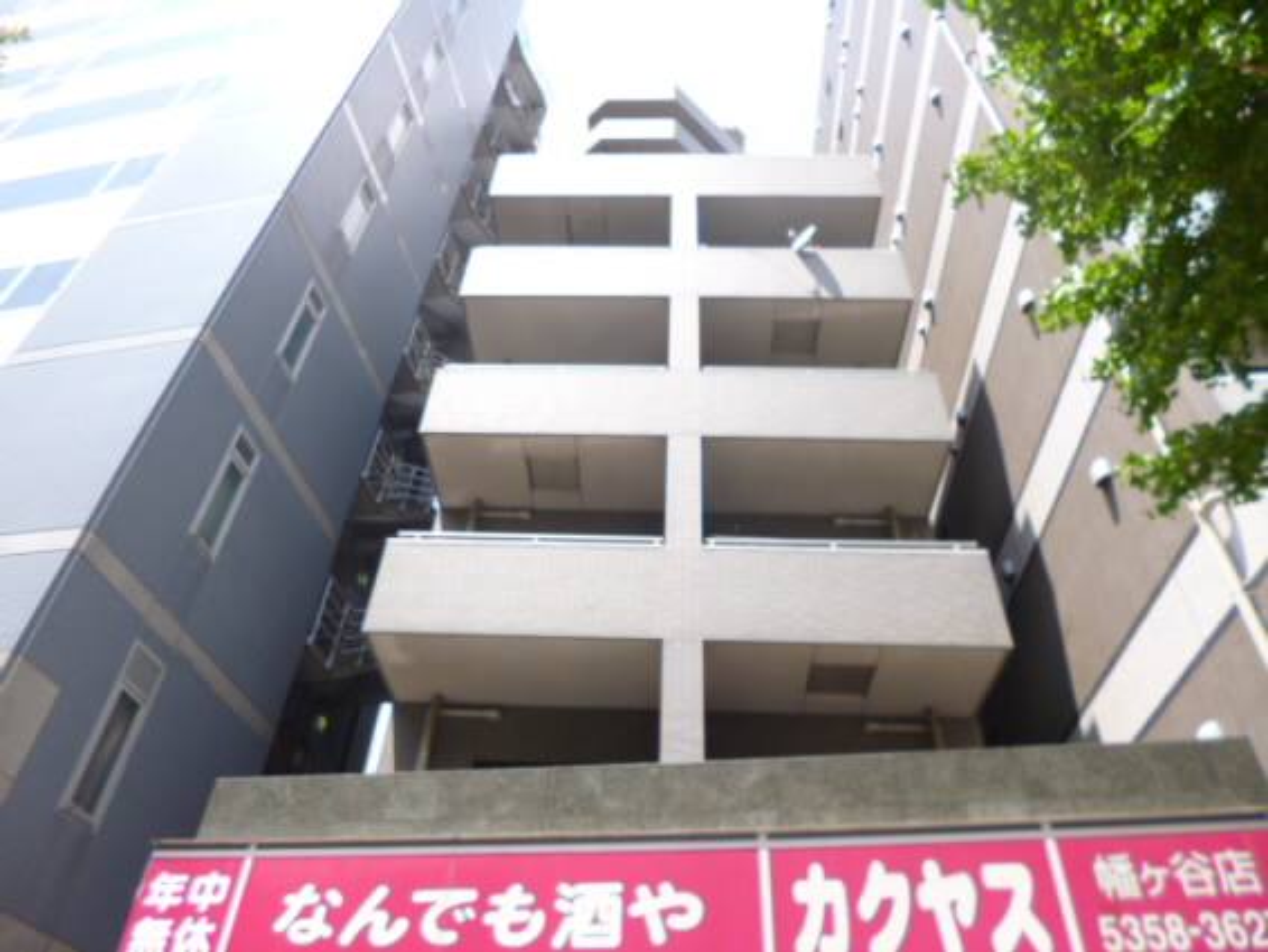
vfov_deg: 56.9
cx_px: 634
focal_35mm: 24
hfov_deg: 71.6
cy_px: 476
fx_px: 880
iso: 100
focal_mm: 4.3
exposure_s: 1/640
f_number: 2.5
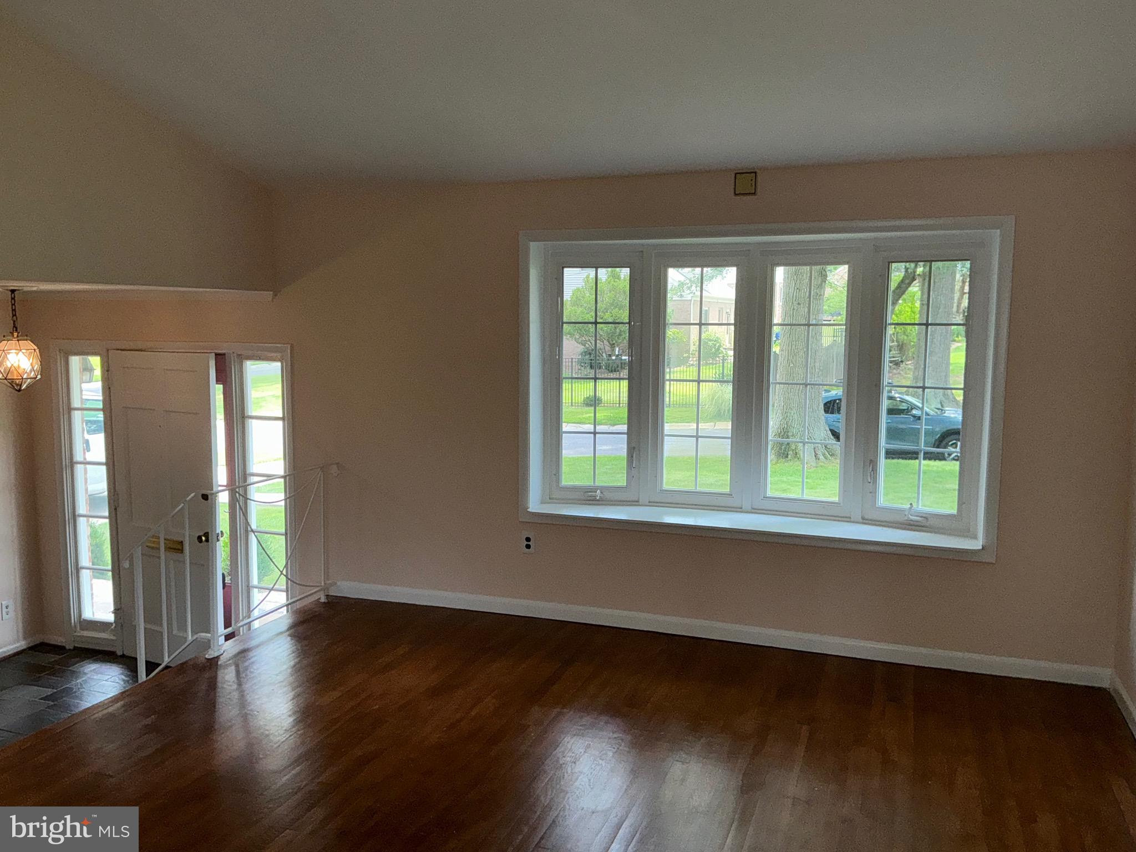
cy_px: 426
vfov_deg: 49.7
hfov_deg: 63.4
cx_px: 568
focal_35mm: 28
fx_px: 919
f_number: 1.8
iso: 16
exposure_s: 1/101
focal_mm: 3
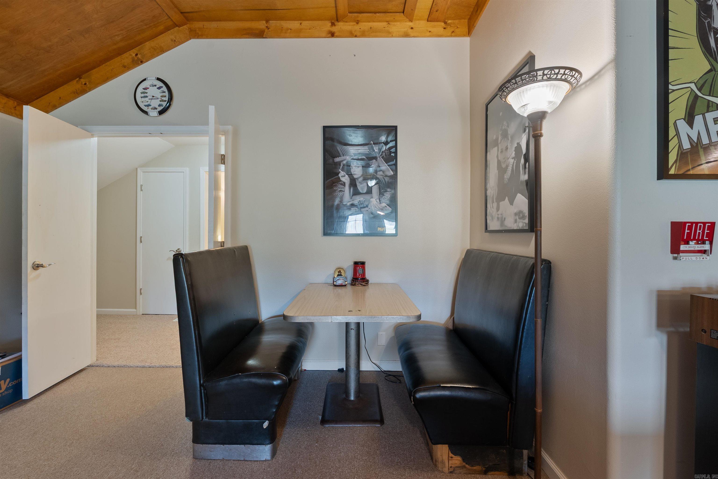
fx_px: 319
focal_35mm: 16
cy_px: 240
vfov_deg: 73.8
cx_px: 359
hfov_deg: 96.7
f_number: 9
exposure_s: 1/1.67
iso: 250
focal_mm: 16
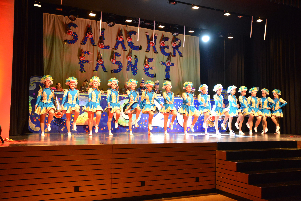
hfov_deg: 54.4
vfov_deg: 37.9
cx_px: 150
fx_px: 293
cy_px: 100
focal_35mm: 35
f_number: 2.8
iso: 2800
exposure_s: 1/40
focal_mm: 35
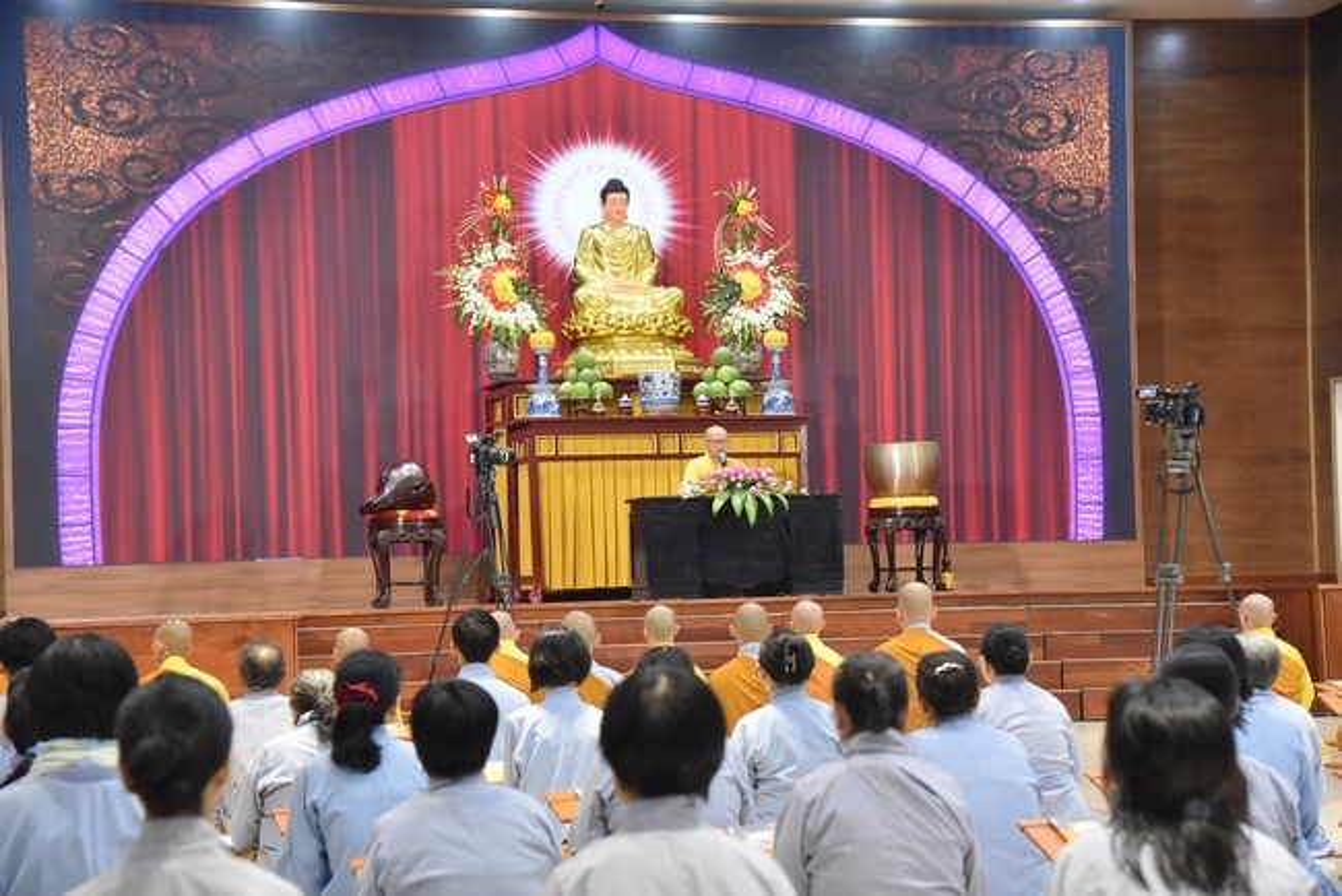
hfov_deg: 27.0
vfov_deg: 18.2
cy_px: 448
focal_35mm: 75
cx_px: 671
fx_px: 2797
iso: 3200
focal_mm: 75
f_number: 5
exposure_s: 1/125
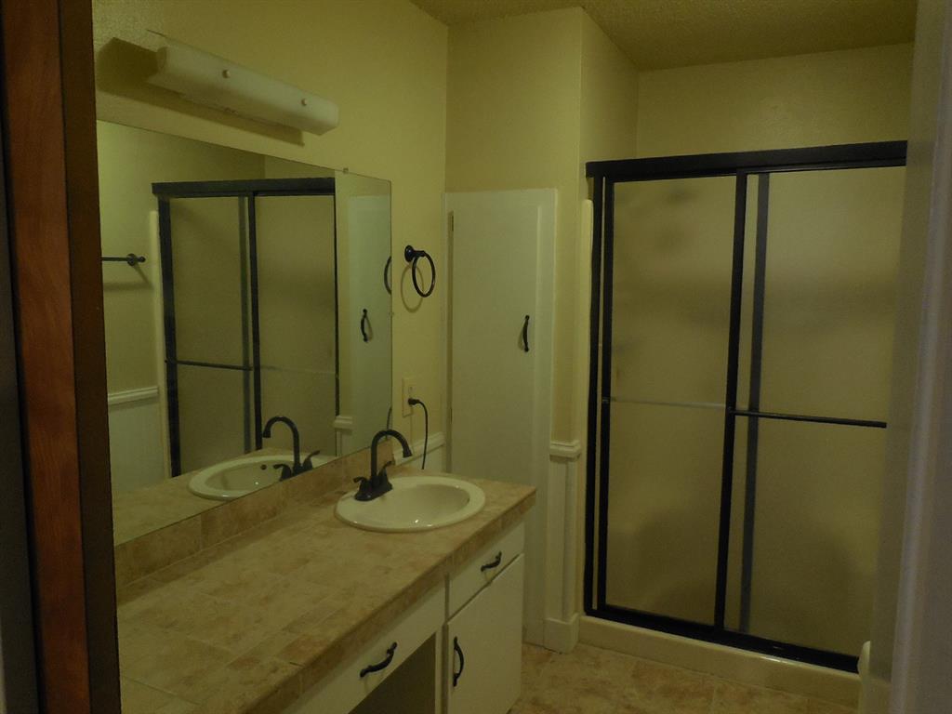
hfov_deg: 69.4
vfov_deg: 54.9
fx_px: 688
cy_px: 357
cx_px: 476
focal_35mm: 25
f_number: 3.1
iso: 400
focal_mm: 4.5
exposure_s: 1/20
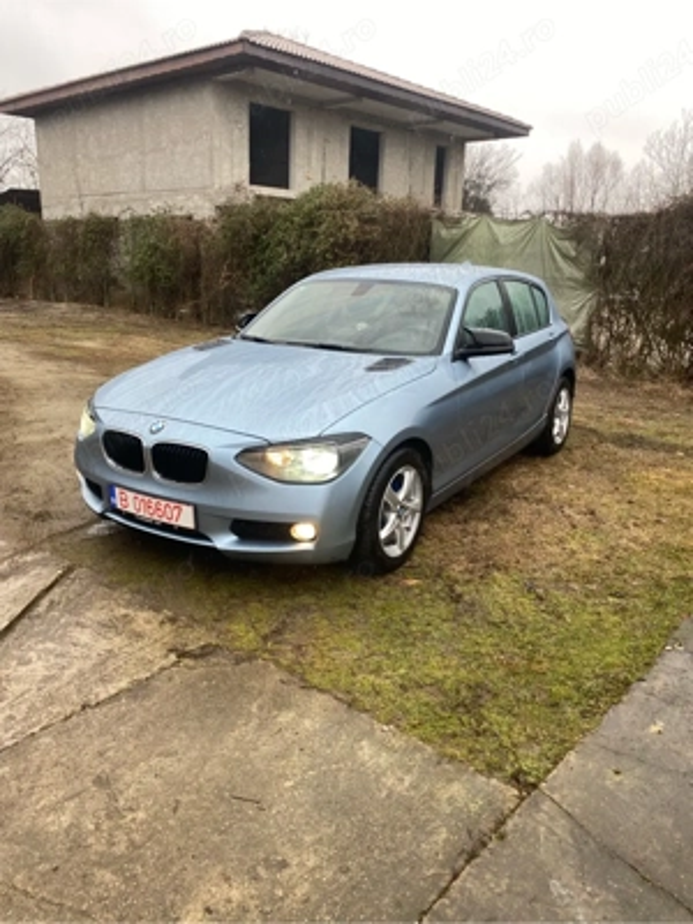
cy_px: 462
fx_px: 694
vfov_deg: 67.3
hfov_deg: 53.1
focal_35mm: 26
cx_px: 346
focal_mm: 4.25
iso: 50
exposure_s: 1/160
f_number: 1.8
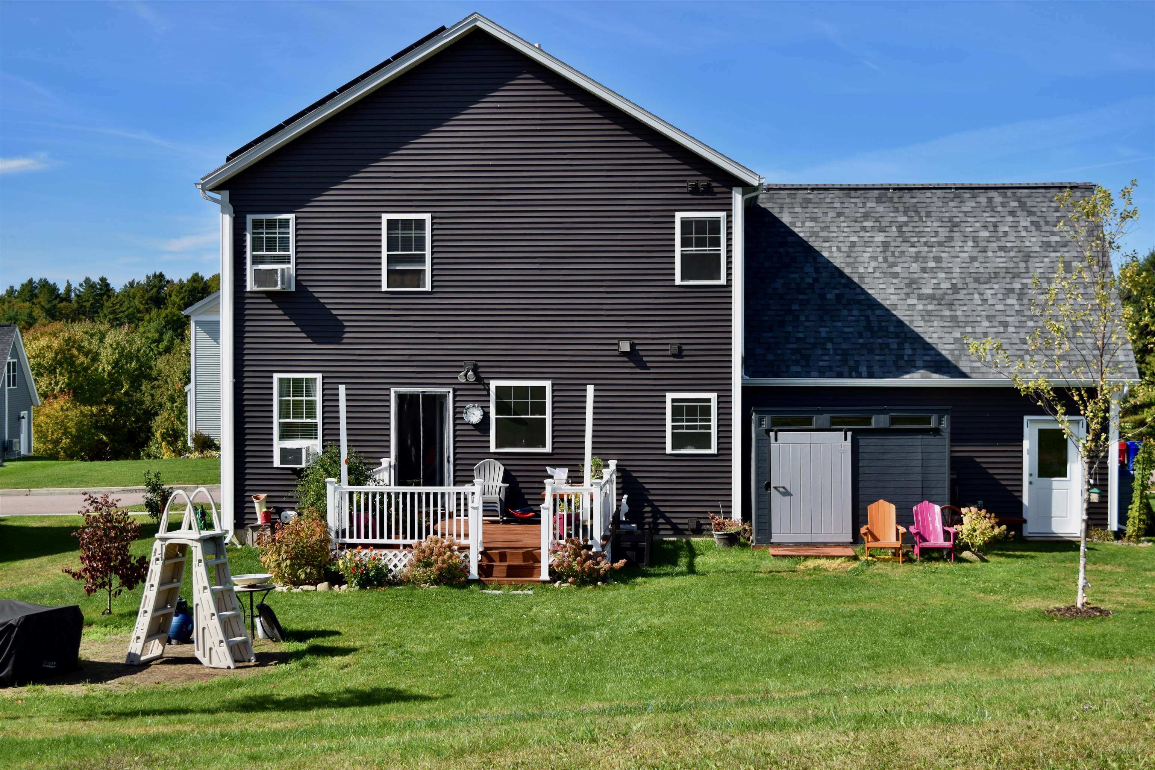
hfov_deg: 41.1
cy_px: 385
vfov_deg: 28.1
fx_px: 1540
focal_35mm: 48
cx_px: 578
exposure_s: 1/1000
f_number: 6.3
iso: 200
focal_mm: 32
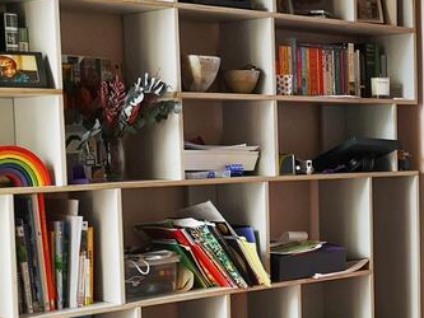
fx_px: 1017
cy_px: 232
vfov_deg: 17.7
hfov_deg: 22.2
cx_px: 470
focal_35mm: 83
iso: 100
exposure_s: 1/50
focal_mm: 5.58
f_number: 1.8
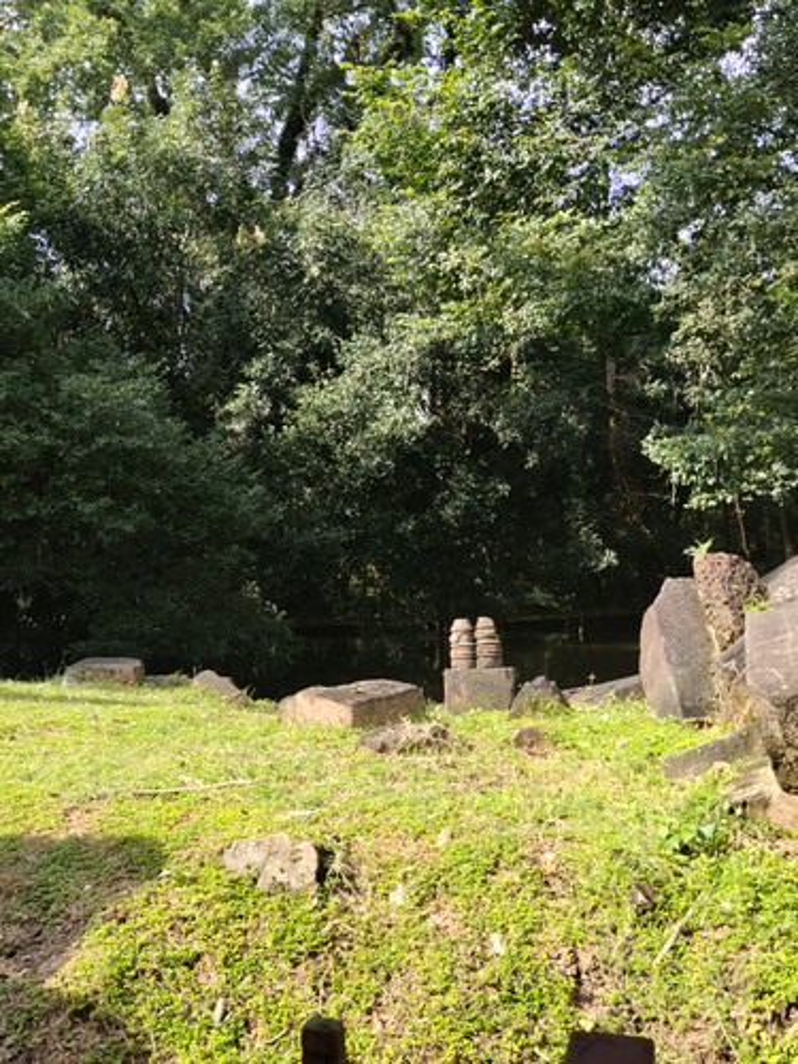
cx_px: 399
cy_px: 532
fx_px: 891
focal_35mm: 29
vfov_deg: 61.7
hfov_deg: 48.2
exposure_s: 1/280
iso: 50
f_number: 1.8
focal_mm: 4.22
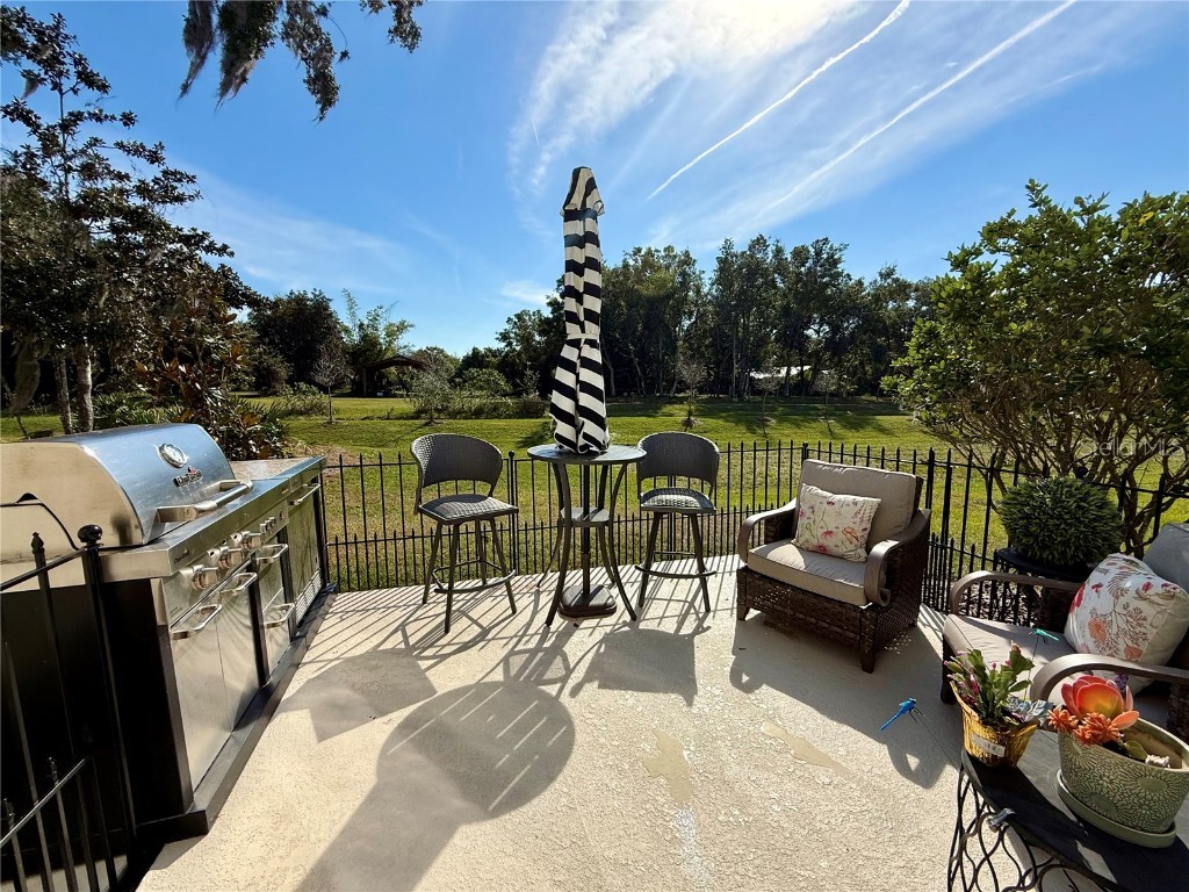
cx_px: 594
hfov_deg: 102.1
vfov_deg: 85.7
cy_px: 446
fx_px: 481
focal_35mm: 14
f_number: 2.2
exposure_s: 1/2165
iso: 64
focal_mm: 2.22
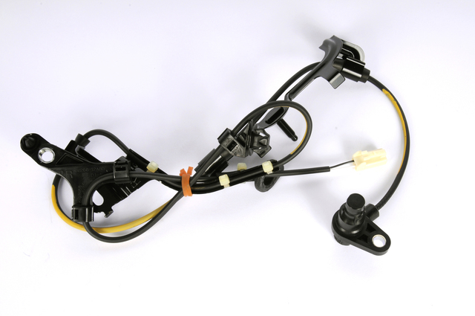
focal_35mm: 63
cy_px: 158
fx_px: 830
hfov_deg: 31.9
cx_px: 238
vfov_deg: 21.5
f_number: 25
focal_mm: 42
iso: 320
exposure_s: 1/200
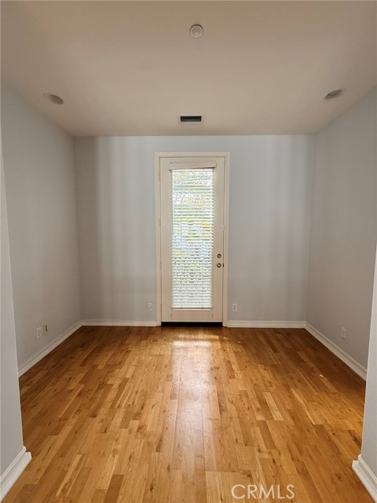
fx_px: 203
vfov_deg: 102.1
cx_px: 188
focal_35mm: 14
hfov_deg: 85.7
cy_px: 252
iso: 64
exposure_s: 1/107
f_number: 2.2
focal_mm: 2.22
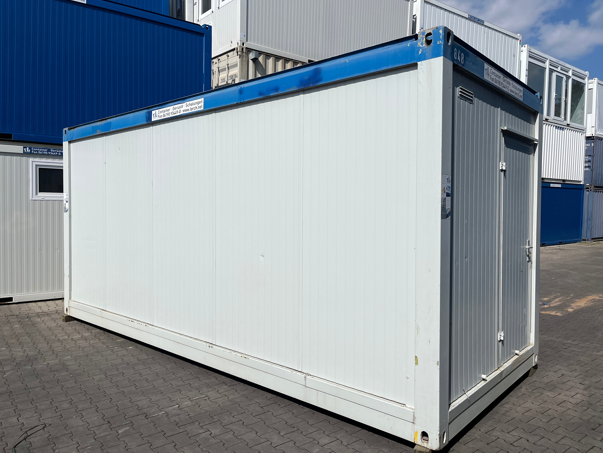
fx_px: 453
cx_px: 302
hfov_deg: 67.3
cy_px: 226
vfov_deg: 53.1
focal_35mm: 26
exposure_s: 1/10870
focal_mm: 5.1
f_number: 1.6
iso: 50
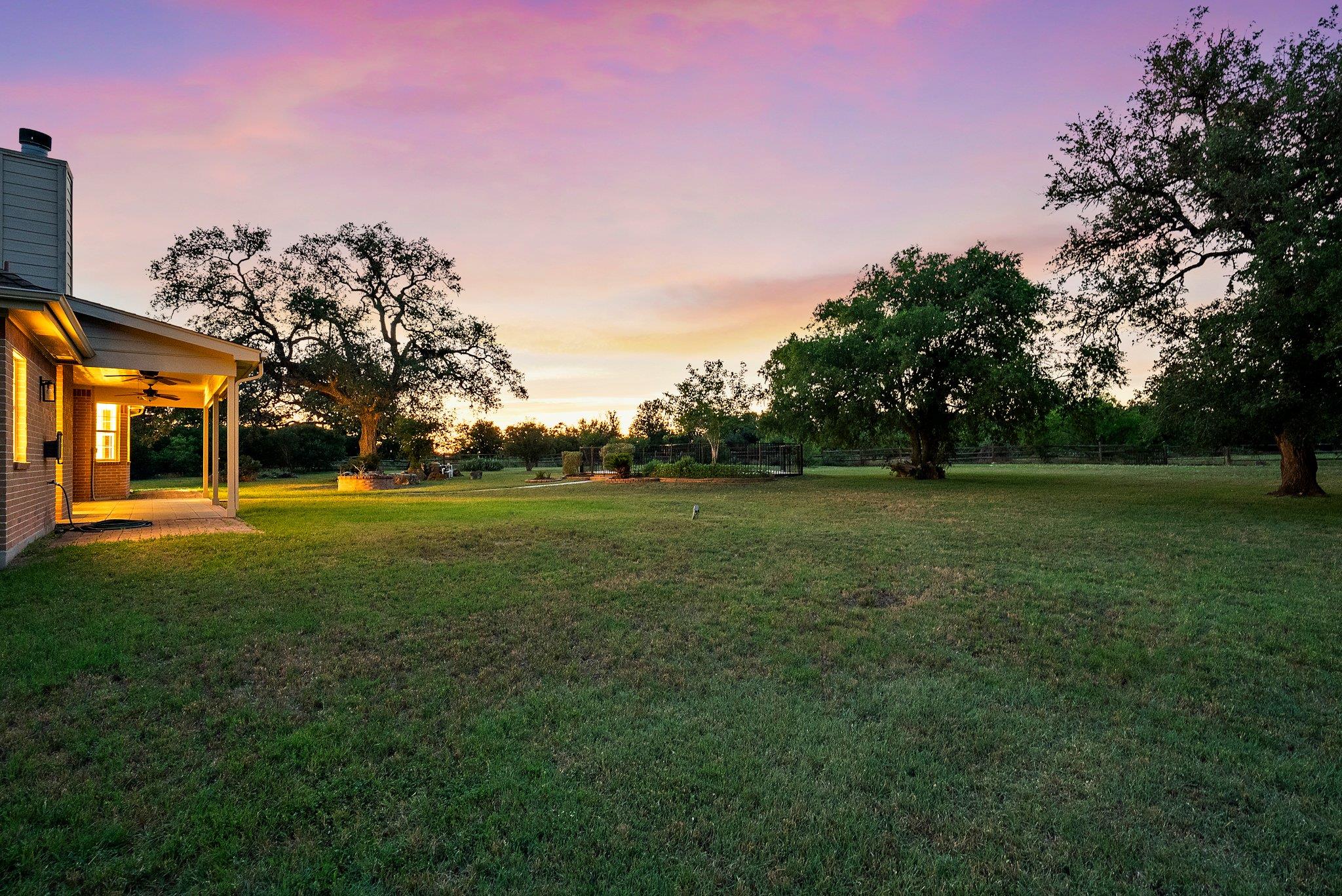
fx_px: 634
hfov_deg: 93.3
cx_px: 671
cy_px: 448
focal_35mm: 17
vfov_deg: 70.5
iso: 2500
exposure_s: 2
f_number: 9
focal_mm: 17
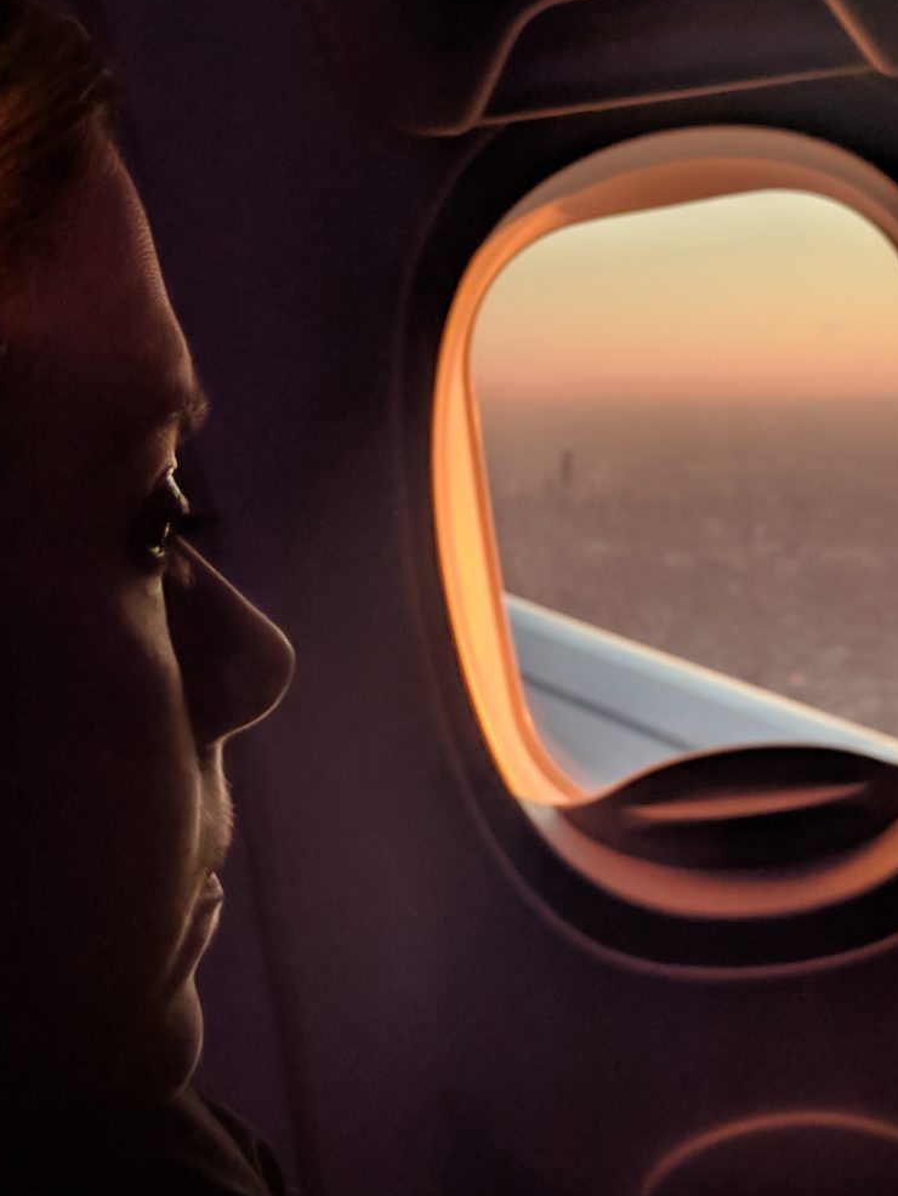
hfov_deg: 51.4
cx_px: 437
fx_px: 933
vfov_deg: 65.3
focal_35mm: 27
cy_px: 605
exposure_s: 1/270
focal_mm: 4.67
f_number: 2
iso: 79
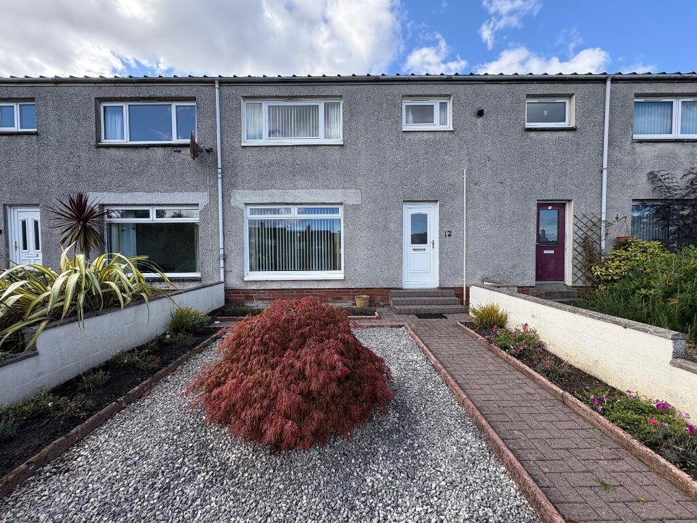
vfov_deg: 85.7
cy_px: 262
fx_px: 282
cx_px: 348
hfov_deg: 102.1
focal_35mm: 14
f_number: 2.2
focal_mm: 2.22
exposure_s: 1/561
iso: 40
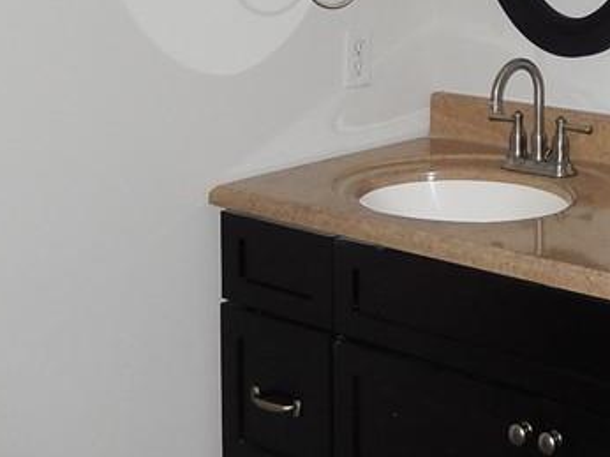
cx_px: 712
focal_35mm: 74
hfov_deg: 24.2
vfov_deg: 18.7
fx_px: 1303
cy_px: -104
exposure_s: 1/30
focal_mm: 4.5
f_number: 3.4
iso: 200
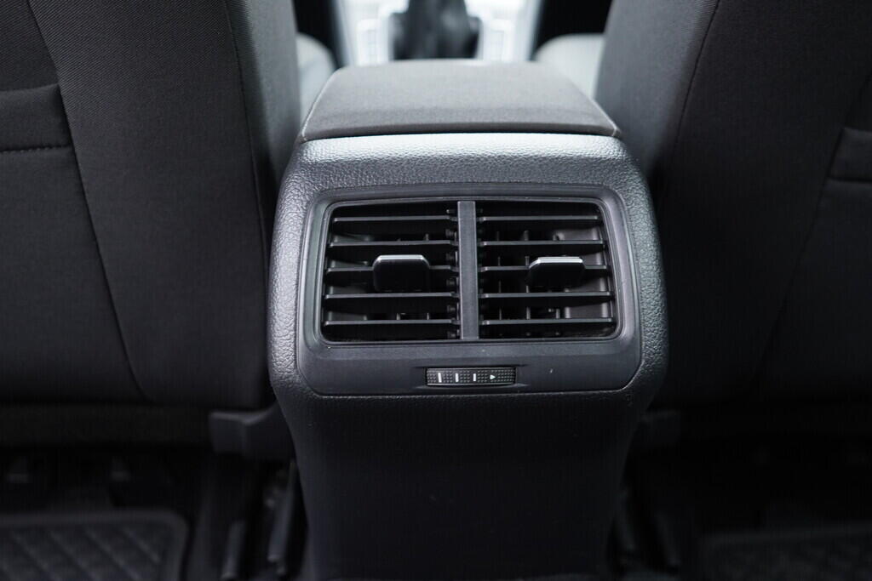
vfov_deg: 36.9
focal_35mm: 36
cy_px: 290
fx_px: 872
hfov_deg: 53.1
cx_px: 436
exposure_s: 1/40
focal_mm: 24
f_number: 2.8
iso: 800
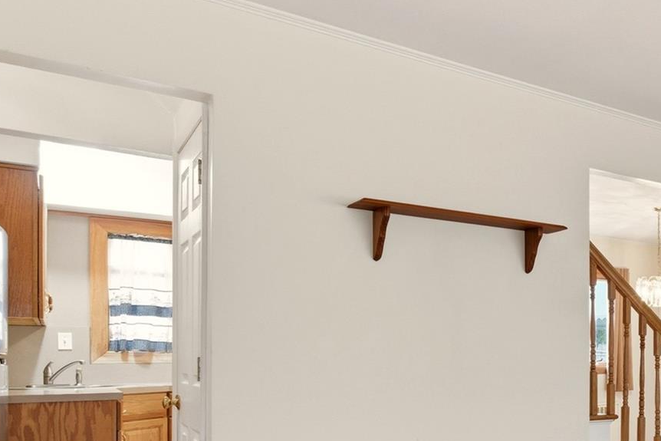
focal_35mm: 38
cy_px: 337
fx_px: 698
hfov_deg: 39.8
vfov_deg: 34.2
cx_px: 749
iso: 250
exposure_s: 1/8
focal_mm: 16
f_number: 9
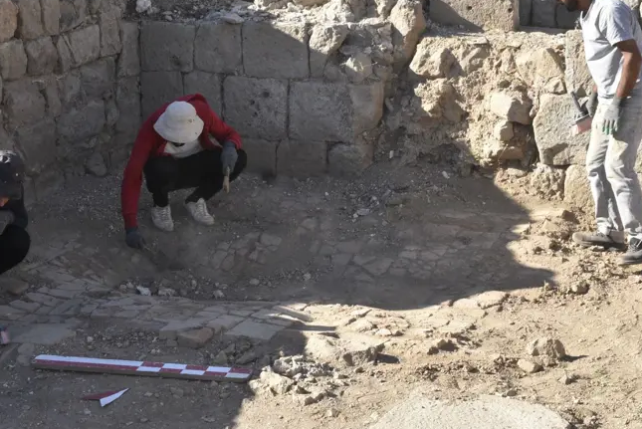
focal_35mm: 90
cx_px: 307
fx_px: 1606
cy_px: 166
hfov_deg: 22.6
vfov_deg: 15.2
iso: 1250
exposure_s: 1/250
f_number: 20
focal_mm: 44
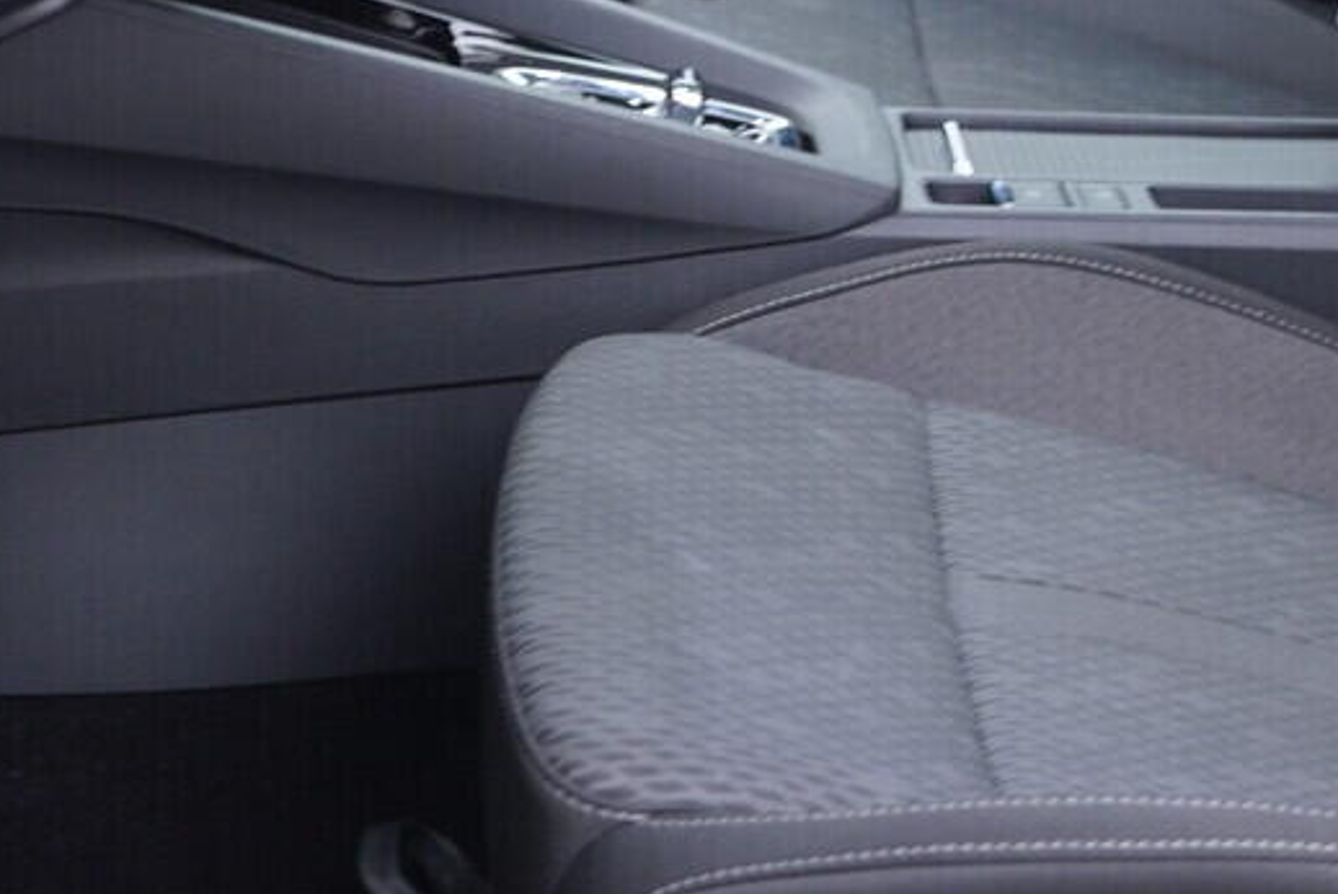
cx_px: 1470
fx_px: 3719
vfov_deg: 13.5
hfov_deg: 19.5
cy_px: 36
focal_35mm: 100
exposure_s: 1/40
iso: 250
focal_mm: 24
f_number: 2.8
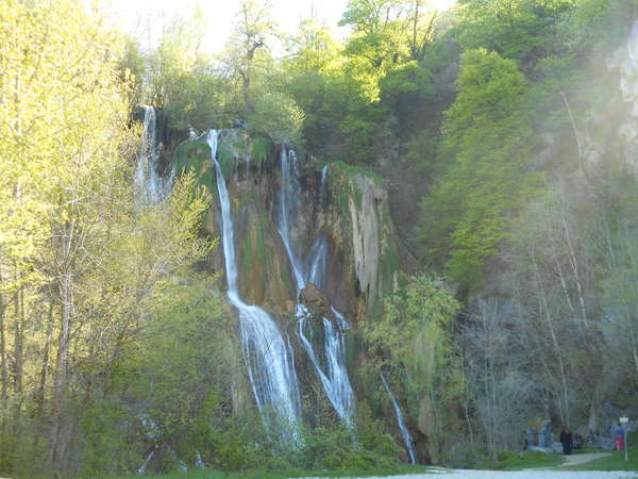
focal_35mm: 44
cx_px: 319
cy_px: 240
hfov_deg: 42.9
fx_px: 811
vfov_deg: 32.9
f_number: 4.7
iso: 80
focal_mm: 7.9
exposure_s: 1/40
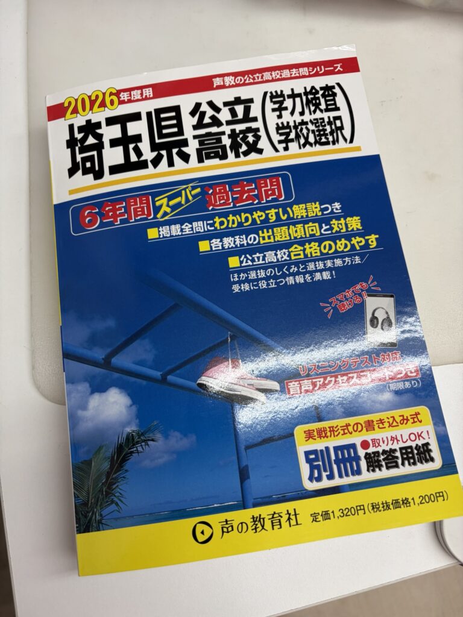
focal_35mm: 26
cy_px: 308
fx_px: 464
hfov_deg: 53.1
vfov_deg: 67.3
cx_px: 232
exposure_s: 1/100
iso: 40
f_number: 1.6
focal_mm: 5.96
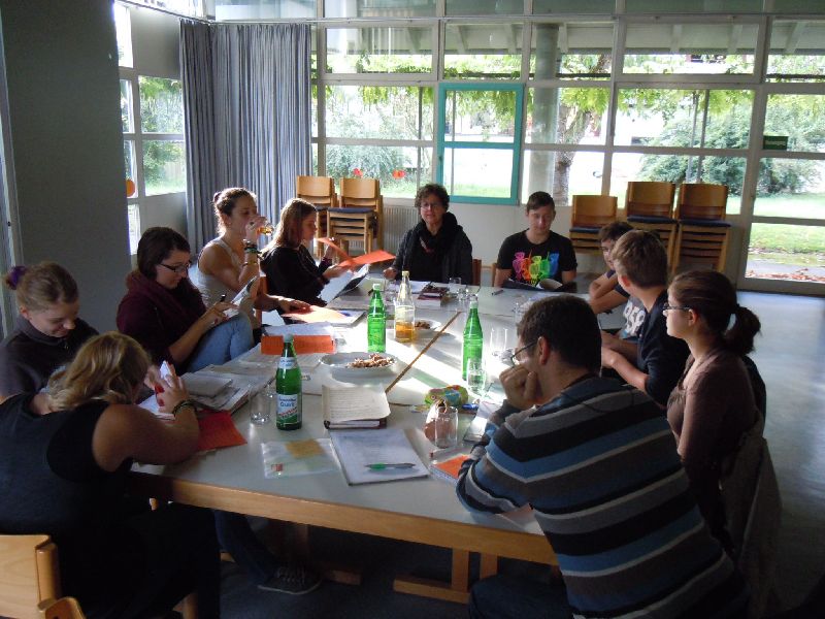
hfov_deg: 60.0
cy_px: 310
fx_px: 715
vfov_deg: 46.8
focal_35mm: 30
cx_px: 412
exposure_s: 1/30
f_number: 3.5
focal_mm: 5.4
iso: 400
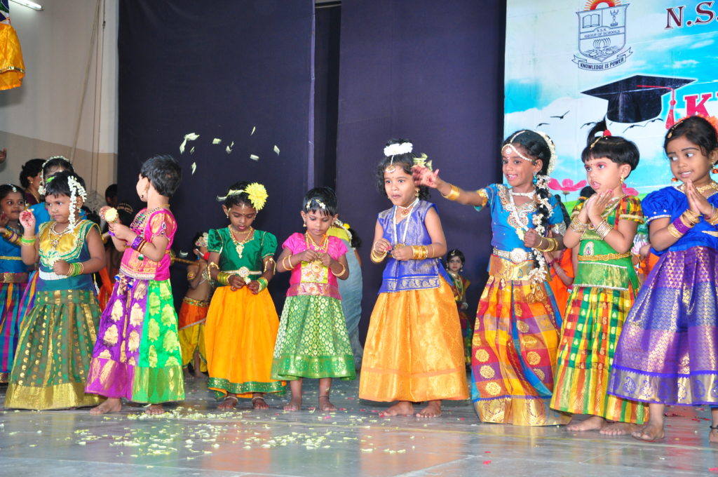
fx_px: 1046
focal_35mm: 52
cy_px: 238
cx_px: 359
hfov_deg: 37.9
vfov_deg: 25.7
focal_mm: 35
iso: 500
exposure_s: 1/125
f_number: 5.6
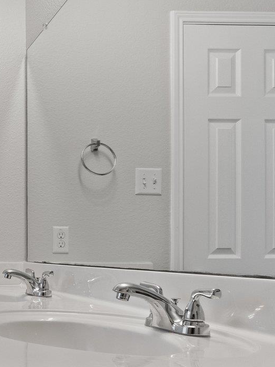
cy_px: 240
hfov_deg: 25.0
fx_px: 477
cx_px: -133
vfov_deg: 41.6
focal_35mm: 45
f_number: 8
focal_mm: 16
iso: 2000
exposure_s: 1/25
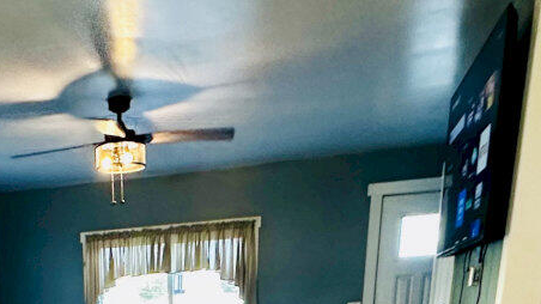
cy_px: 589
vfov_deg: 18.6
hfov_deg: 42.7
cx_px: 84
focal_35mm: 45
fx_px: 645
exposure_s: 1/60
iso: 250
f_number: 2.2
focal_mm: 2.22
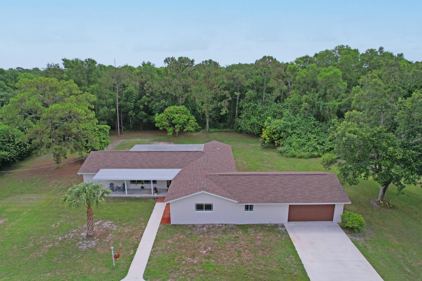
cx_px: 211
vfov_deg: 57.2
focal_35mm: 22
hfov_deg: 78.6
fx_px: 258
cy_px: 140
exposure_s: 1/1600
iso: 110
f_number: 2.8
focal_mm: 8.38
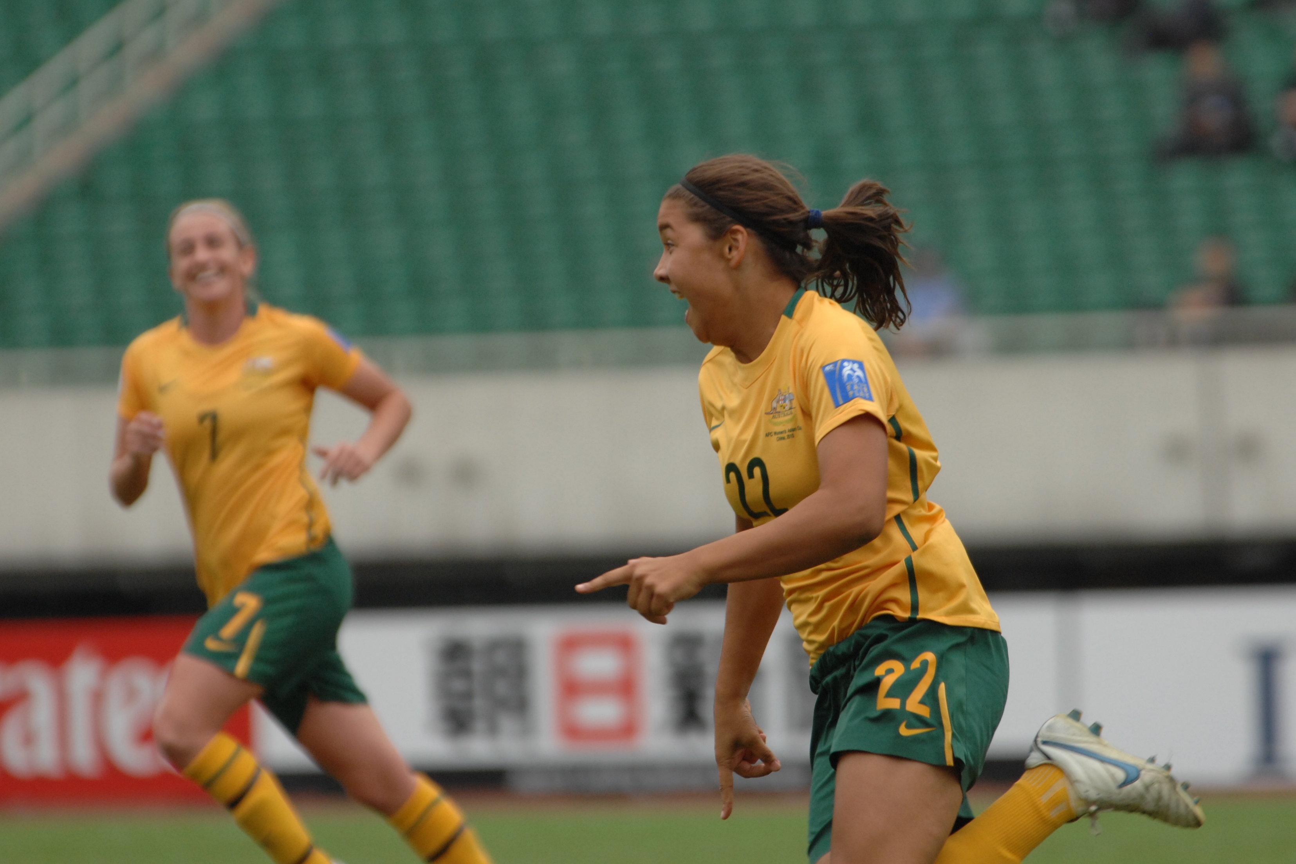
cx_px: 648
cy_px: 432
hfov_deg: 5.7
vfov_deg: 3.8
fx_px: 12960
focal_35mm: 360
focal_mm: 240
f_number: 4
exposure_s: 1/750
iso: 400
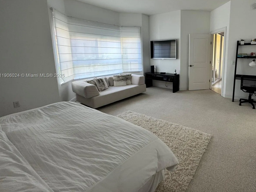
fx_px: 140
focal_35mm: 19
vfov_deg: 67.9
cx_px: 169
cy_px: 76
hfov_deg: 82.1
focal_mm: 2.22
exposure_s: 1/120
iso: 160
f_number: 2.2
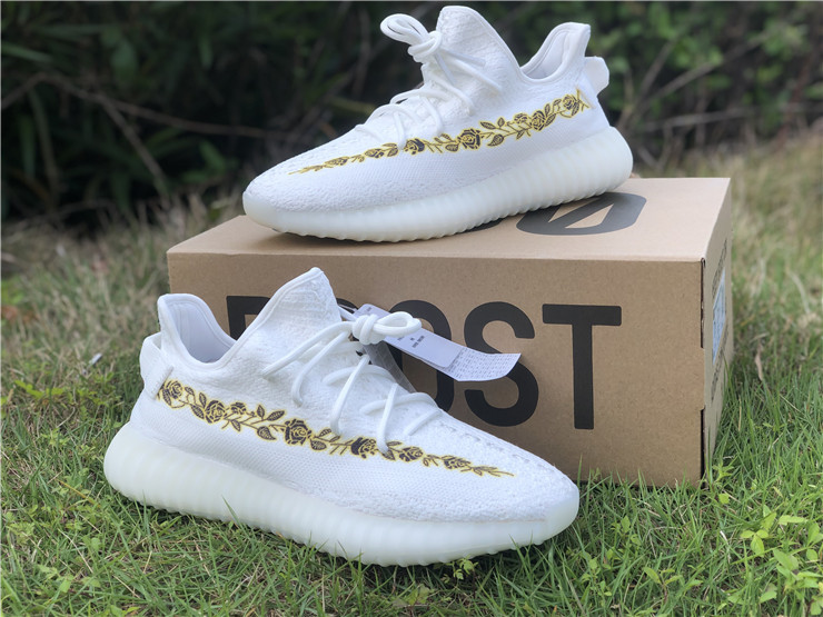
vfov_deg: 28.0
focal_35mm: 52
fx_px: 1236
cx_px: 412
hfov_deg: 36.8
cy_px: 308
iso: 16
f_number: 2.4
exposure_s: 1/173
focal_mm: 6
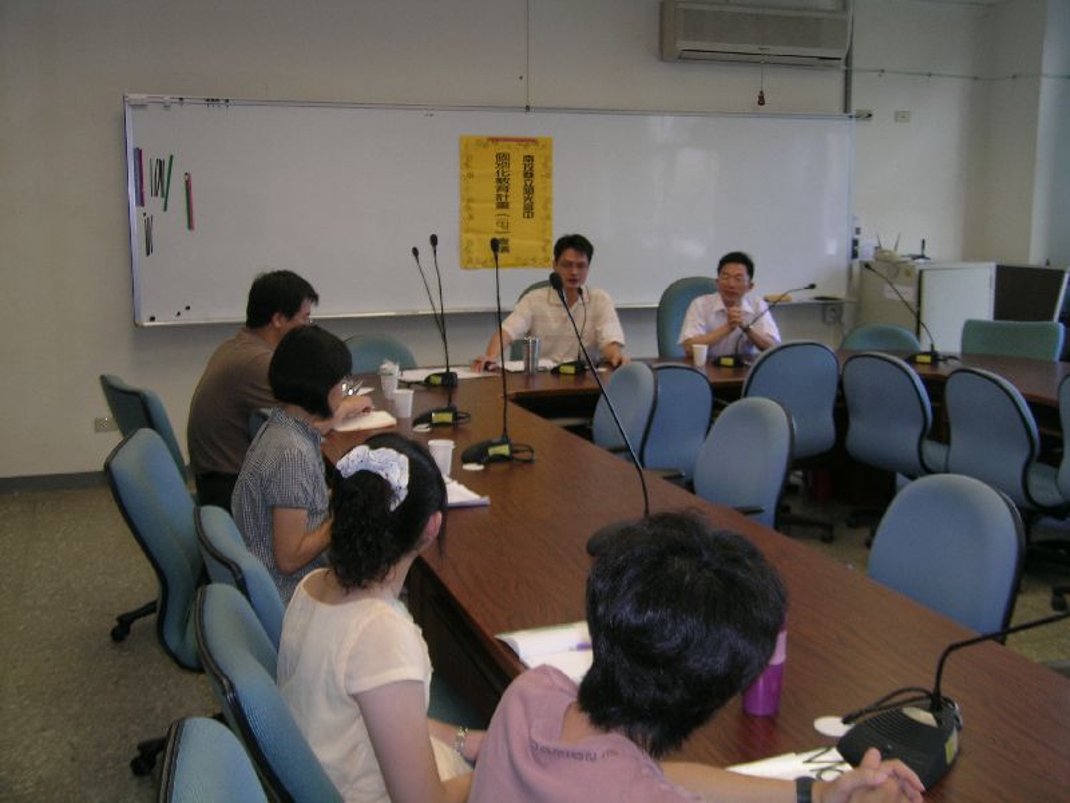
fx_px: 1298
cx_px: 535
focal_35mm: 42
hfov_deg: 44.8
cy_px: 402
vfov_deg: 34.3
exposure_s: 1/60
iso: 50
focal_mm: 8.7
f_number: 3.2
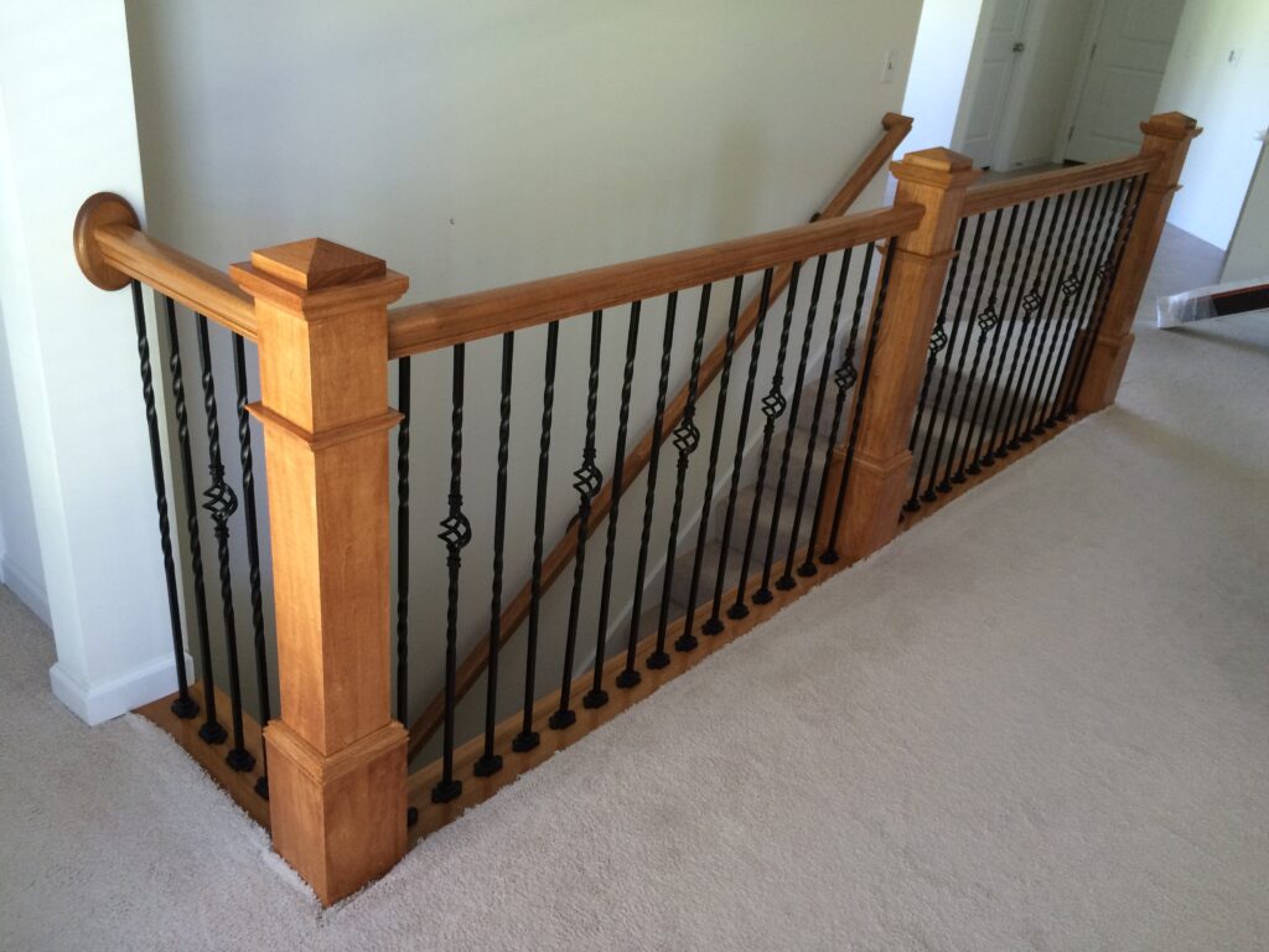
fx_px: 1063
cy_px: 476
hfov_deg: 61.7
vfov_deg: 48.2
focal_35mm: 29
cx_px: 634
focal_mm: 4.15
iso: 125
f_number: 2.2
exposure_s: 1/30
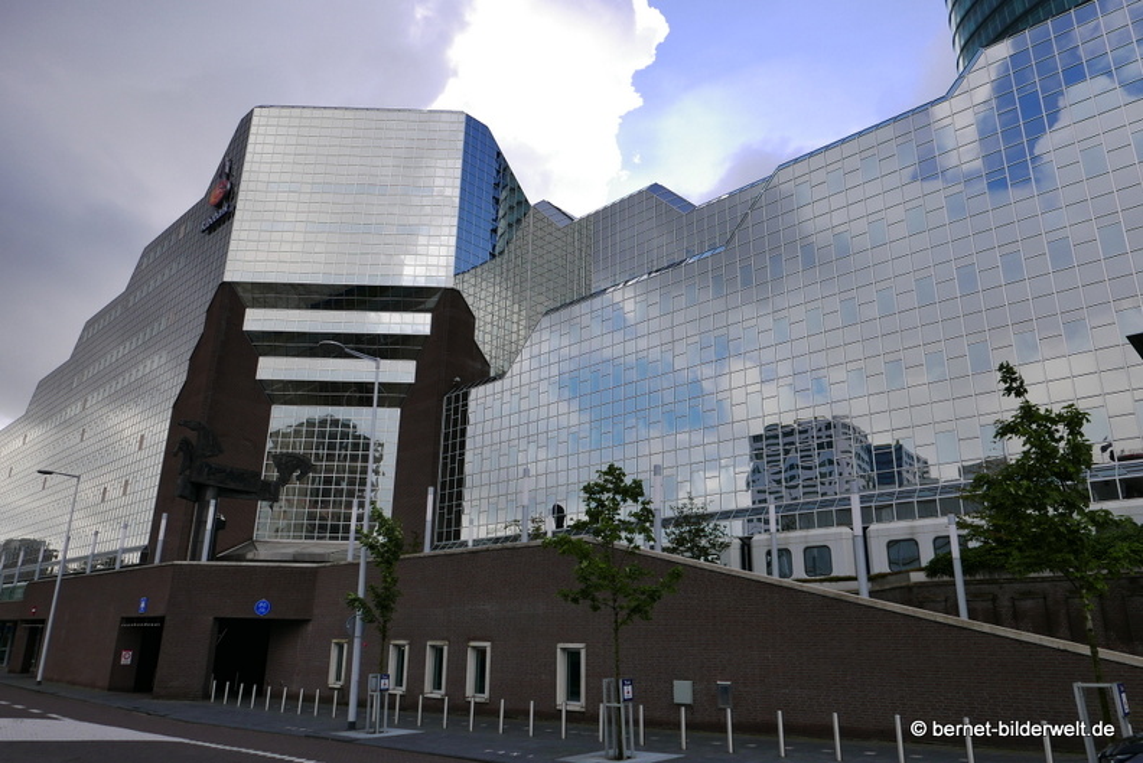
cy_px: 382
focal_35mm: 24
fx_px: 762
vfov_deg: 53.2
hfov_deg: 73.7
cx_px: 572
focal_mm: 10.9
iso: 100
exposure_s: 1/400
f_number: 5.6
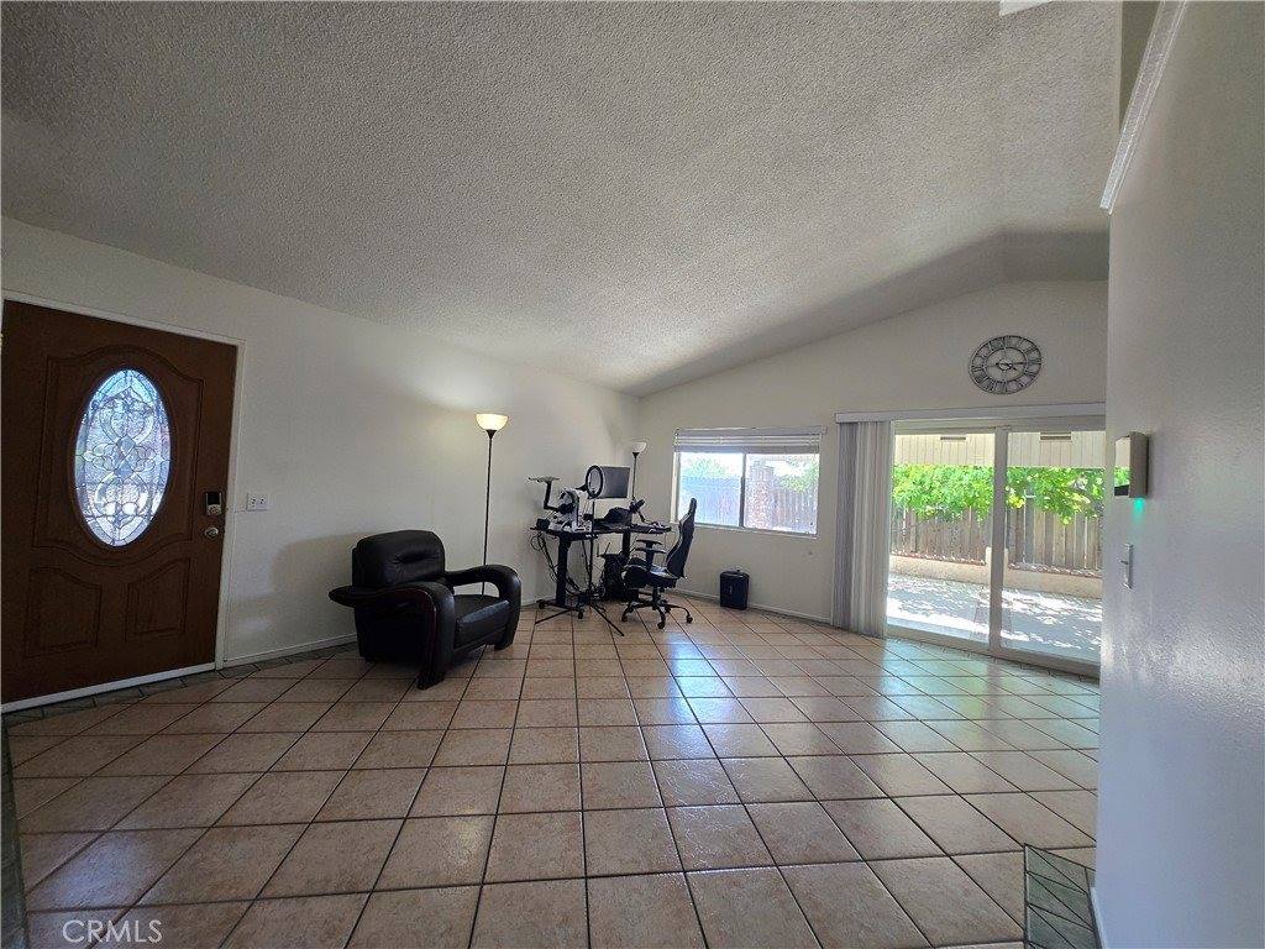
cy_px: 474
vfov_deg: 89.9
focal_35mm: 13
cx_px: 632
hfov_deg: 106.2
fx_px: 475
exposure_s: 1/60
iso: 100
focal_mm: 1.7
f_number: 2.2
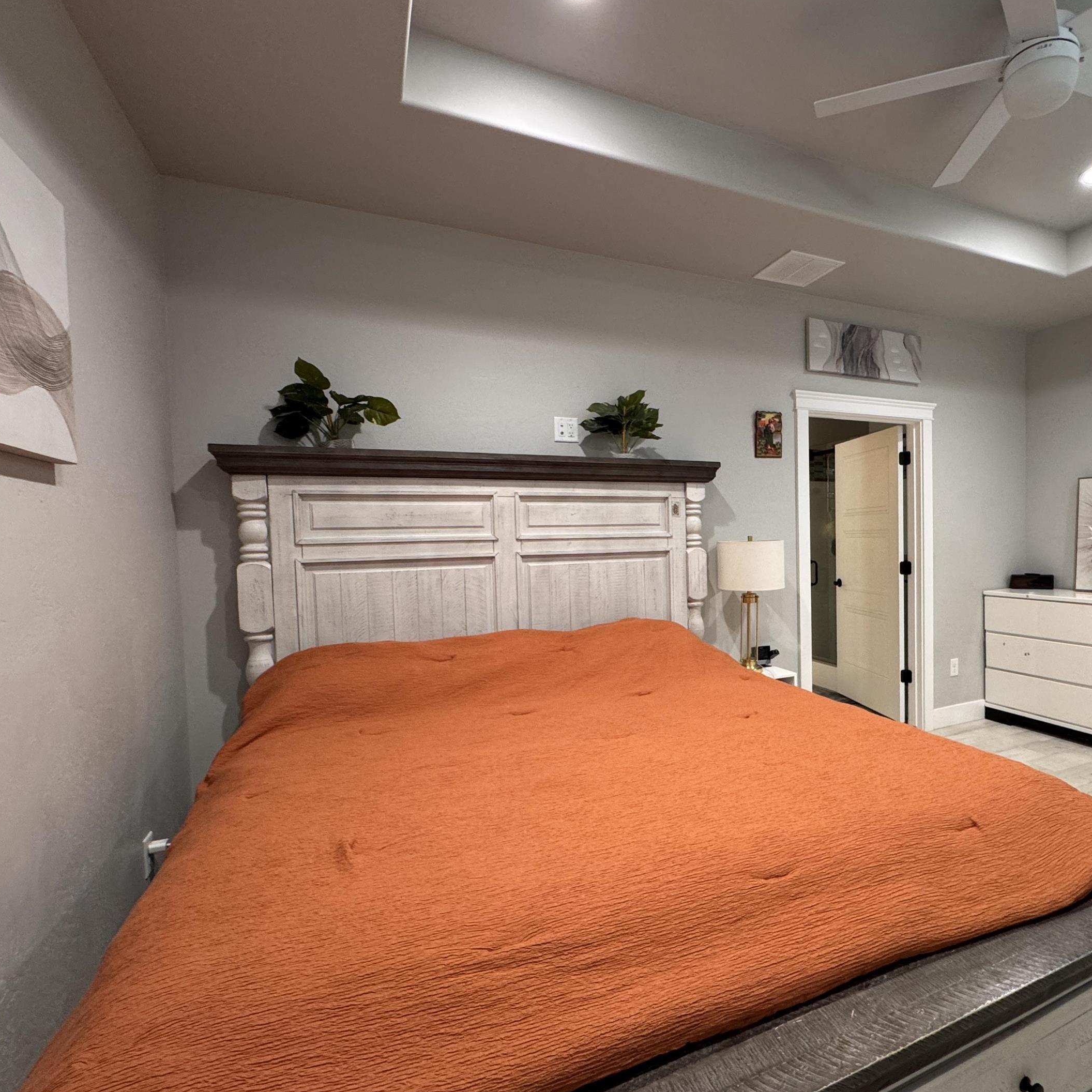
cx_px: 679
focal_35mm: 18
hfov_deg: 79.3
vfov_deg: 80.7
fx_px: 642
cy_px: 565
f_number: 2.2
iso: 200
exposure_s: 1/60
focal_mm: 2.22
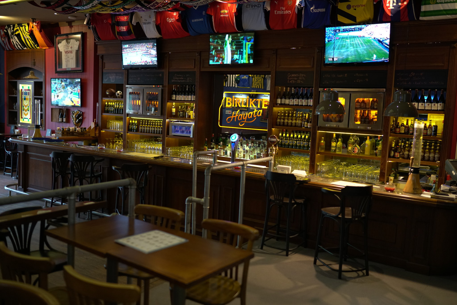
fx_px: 444
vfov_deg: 37.9
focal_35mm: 35
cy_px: 152
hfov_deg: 54.4
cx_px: 228
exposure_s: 1/125
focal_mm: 35
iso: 1250
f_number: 1.6
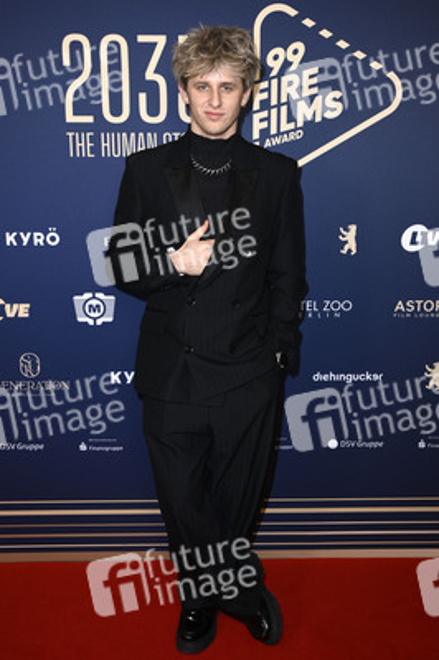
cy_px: 330
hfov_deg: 36.8
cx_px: 220
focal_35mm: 36
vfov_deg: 53.2
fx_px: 660
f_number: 5.6
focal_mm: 36
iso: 400
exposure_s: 1/250
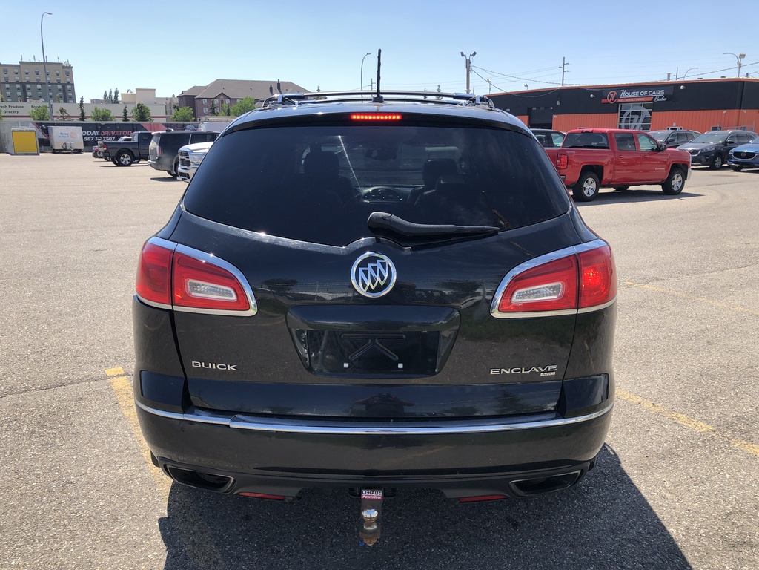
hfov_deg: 63.4
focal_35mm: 28
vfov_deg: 49.7
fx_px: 614
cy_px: 285
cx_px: 380
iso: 20
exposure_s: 1/1143
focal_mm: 3.99
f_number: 1.8
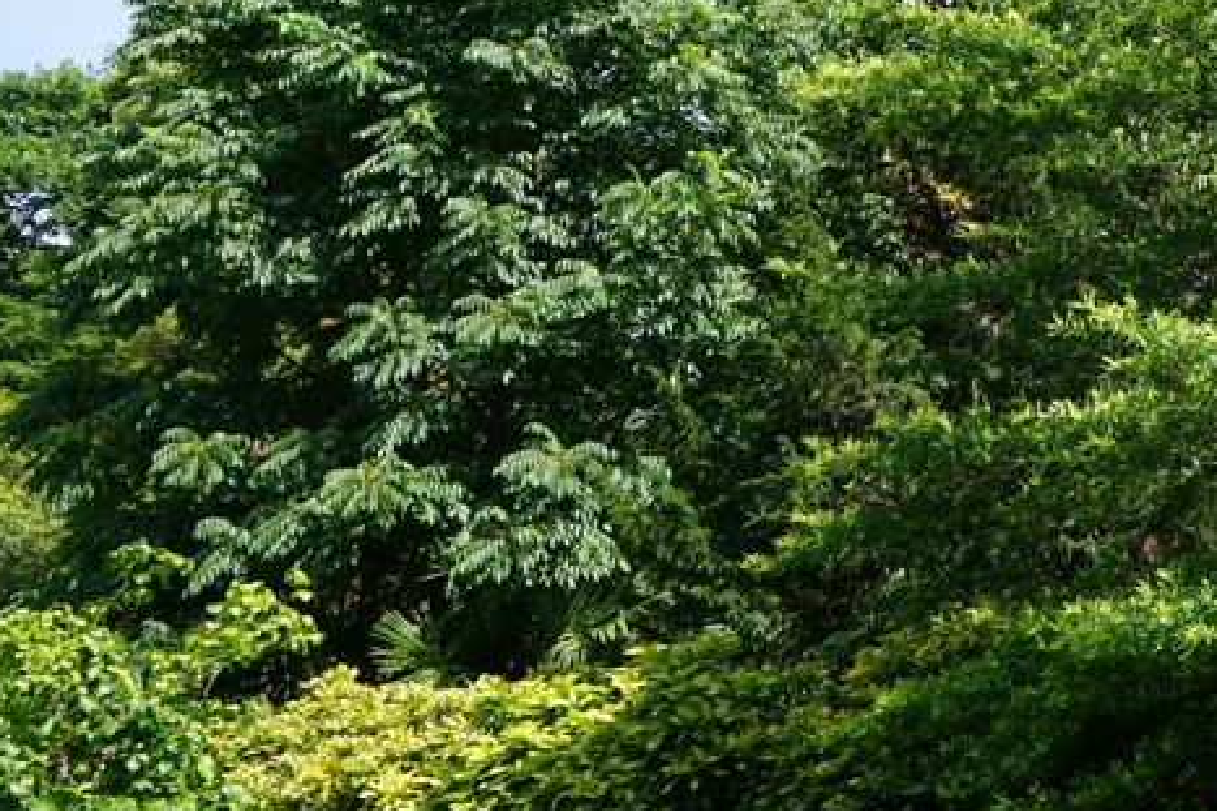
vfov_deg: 18.1
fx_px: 2501
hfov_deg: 24.9
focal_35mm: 74
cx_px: 1431
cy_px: 98
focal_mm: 28
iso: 100
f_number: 9
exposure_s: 1/100
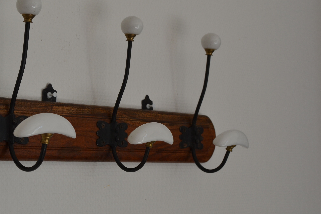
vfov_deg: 17.6
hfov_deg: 25.8
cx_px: 92
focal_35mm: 78
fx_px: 693
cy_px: 102
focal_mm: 35
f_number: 5.6
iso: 250
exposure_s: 1/125
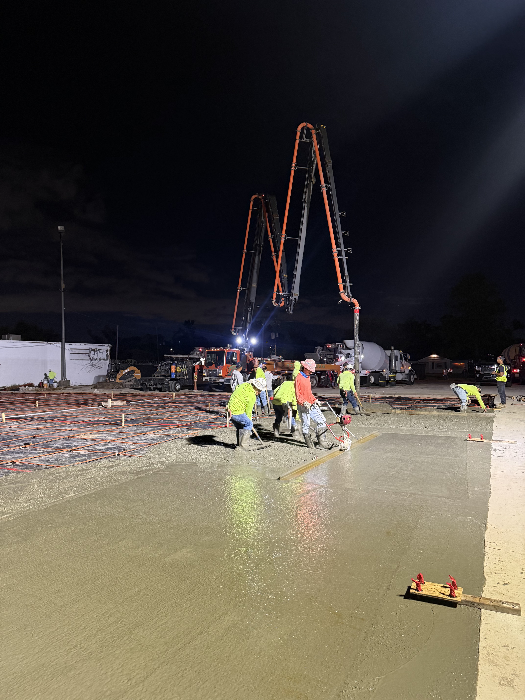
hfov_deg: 56.8
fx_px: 485
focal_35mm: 24
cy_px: 350
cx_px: 262
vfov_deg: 71.6
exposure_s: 1/60
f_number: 1.78
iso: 400
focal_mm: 6.76
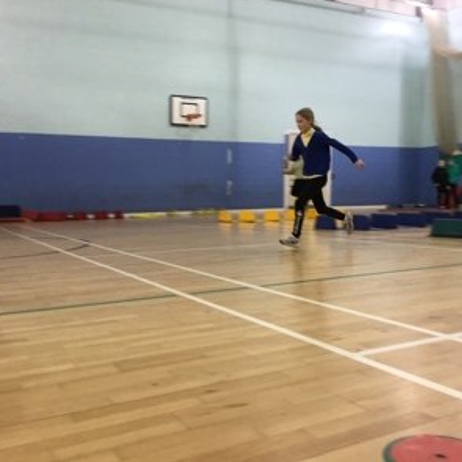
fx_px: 559
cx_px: 251
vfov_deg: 44.9
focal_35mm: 37
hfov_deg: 44.9
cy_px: 229
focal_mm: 3.3
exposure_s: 1/33
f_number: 2.4
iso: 50
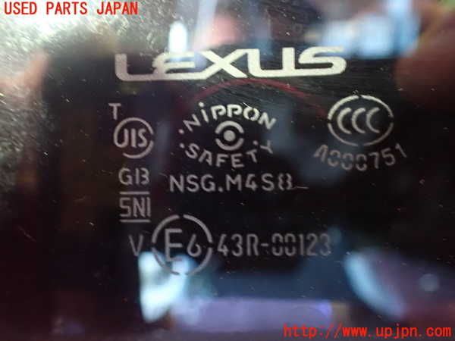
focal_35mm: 30
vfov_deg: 46.8
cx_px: 228
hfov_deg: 60.0
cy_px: 170
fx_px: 394
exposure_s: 1/8
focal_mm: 5.4
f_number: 2.3
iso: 1600
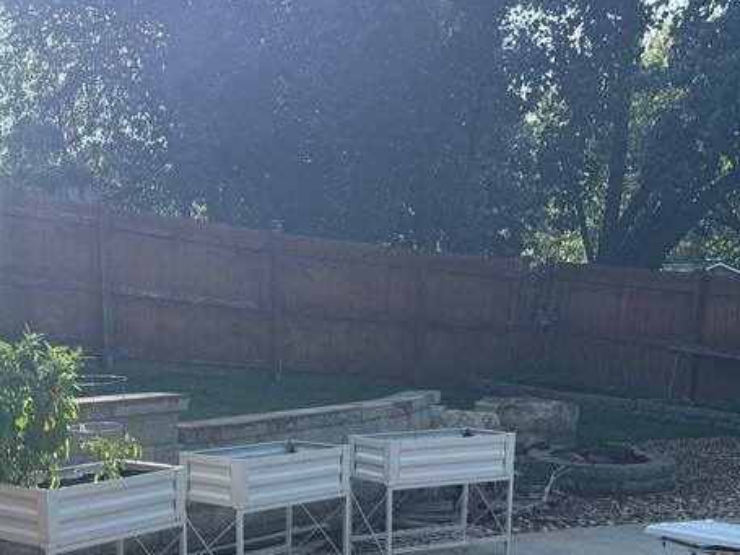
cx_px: 233
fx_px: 1154
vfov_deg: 25.5
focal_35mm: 54
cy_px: 568
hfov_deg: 35.1
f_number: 1.78
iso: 80
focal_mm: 6.76
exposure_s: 1/1767
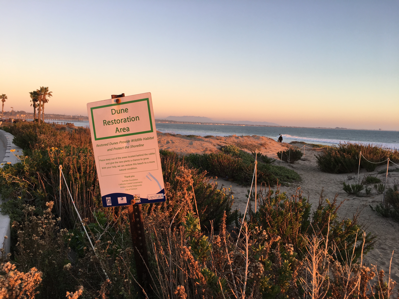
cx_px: 200
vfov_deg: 48.2
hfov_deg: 61.7
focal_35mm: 29
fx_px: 334
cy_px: 150
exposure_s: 1/120
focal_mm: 4.15
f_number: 2.2
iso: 25
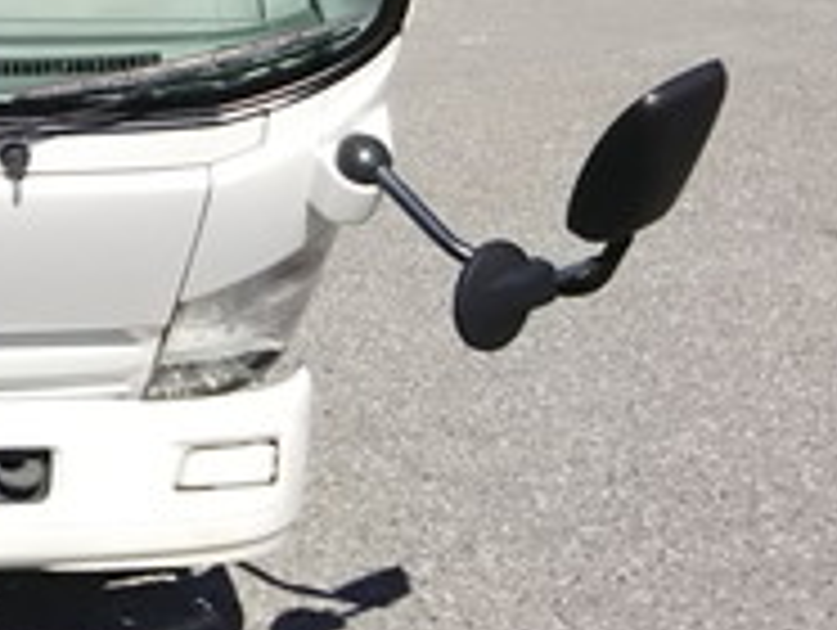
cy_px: -238
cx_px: -284
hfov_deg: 17.7
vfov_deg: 13.7
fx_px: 2494
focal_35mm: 103
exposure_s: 1/813
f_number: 2.2
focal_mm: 4
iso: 20
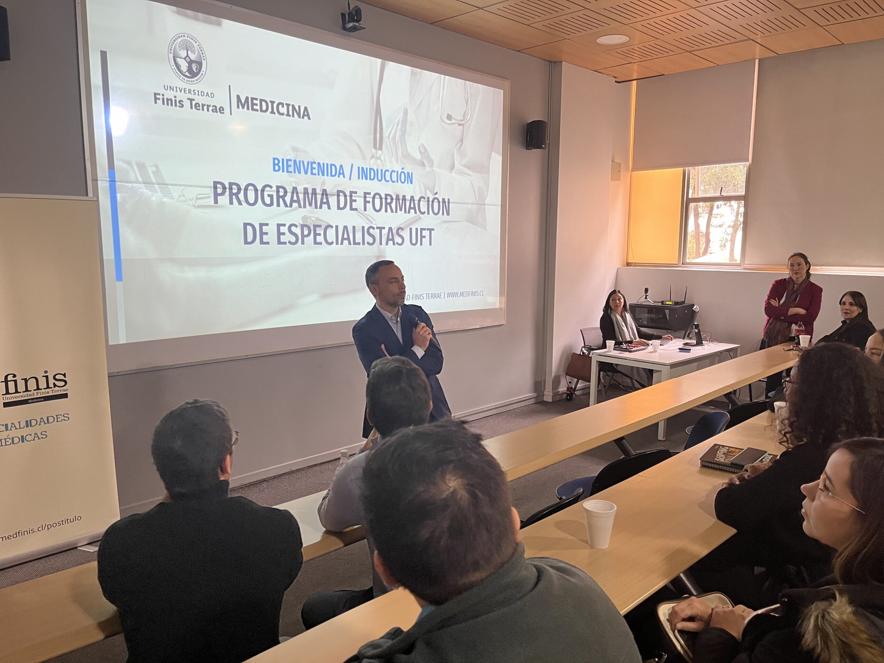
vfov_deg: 53.1
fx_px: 664
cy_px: 332
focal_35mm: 26
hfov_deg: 67.3
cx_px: 442
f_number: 1.6
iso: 200
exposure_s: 1/60
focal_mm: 5.1
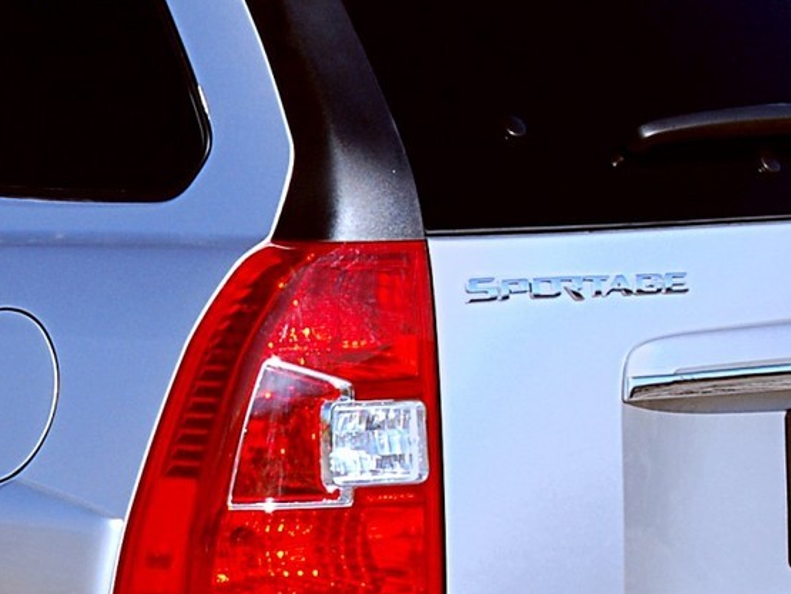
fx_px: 4756
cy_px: 335
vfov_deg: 7.1
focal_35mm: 208
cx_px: -154
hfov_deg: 9.4
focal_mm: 32
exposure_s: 1/250
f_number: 10
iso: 180
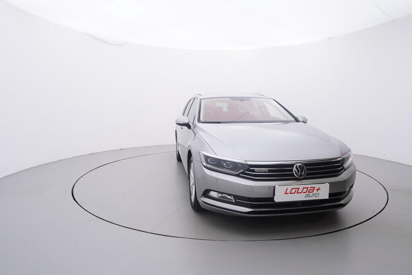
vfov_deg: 56.2
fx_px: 258
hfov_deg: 77.3
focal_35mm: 22
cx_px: 206
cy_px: 138
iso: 200
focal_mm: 15
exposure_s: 1/80
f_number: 5
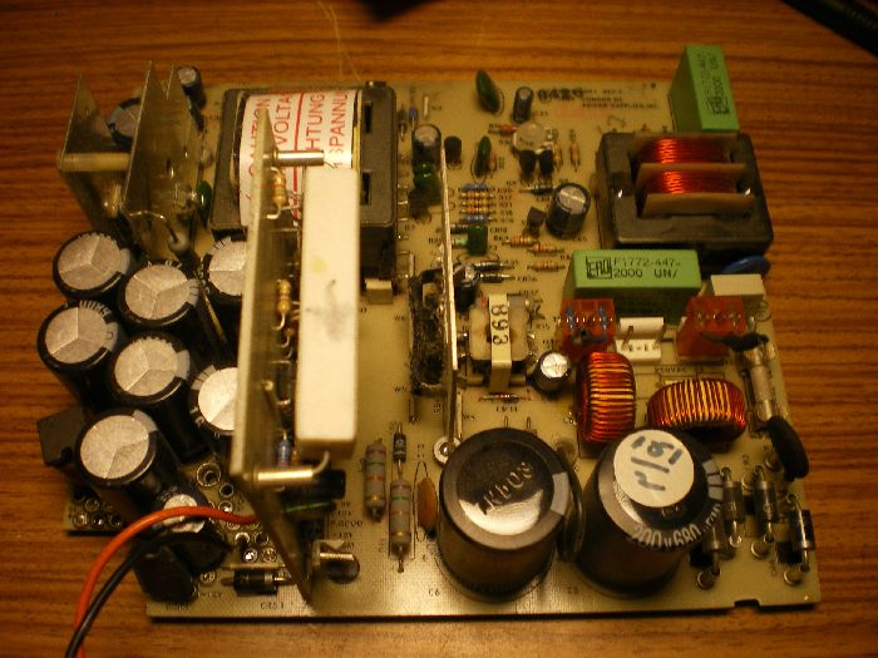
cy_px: 329
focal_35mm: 36
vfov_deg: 39.7
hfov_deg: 51.4
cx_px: 439
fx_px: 913
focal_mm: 6.3
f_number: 3.1
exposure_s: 1/50
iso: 64
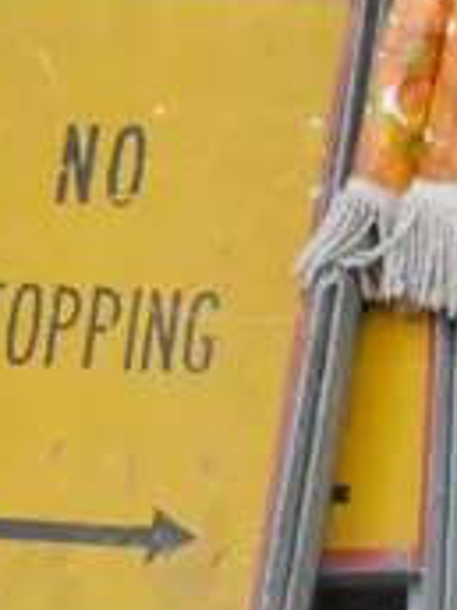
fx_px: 2940
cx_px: 1316
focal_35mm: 167
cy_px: 1333
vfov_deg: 10.6
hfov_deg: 7.8
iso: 200
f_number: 5
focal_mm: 14
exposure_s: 1/250
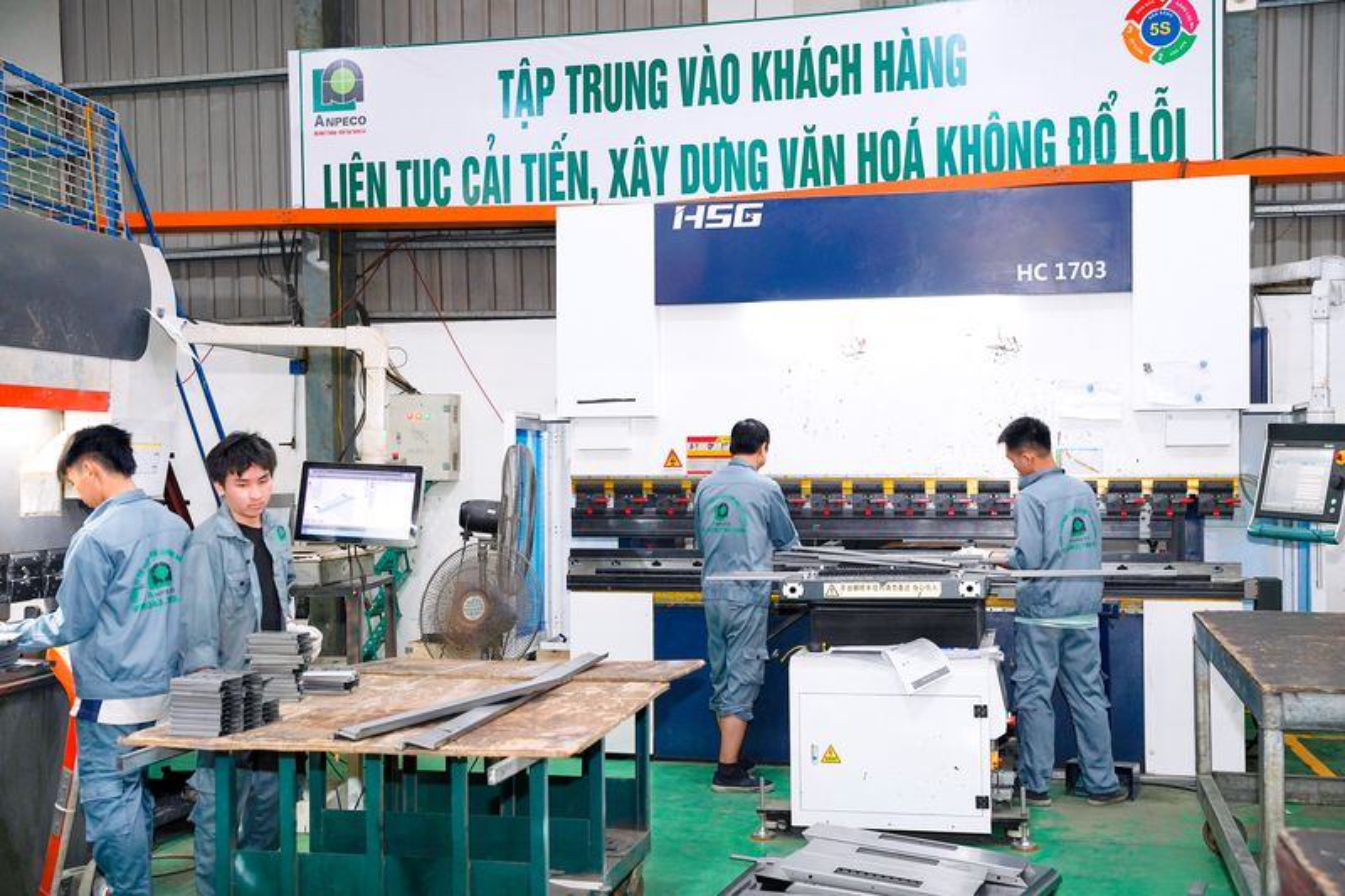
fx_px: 1561
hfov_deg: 46.6
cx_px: 672
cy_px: 448
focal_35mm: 42
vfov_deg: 32.0
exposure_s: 1/80
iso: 800
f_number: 4.5
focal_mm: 41.8
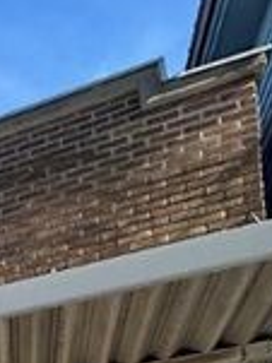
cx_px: -289
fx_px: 650
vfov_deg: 21.9
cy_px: 626
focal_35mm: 62
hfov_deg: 16.8
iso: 40
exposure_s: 1/572
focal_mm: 2.22
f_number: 2.2
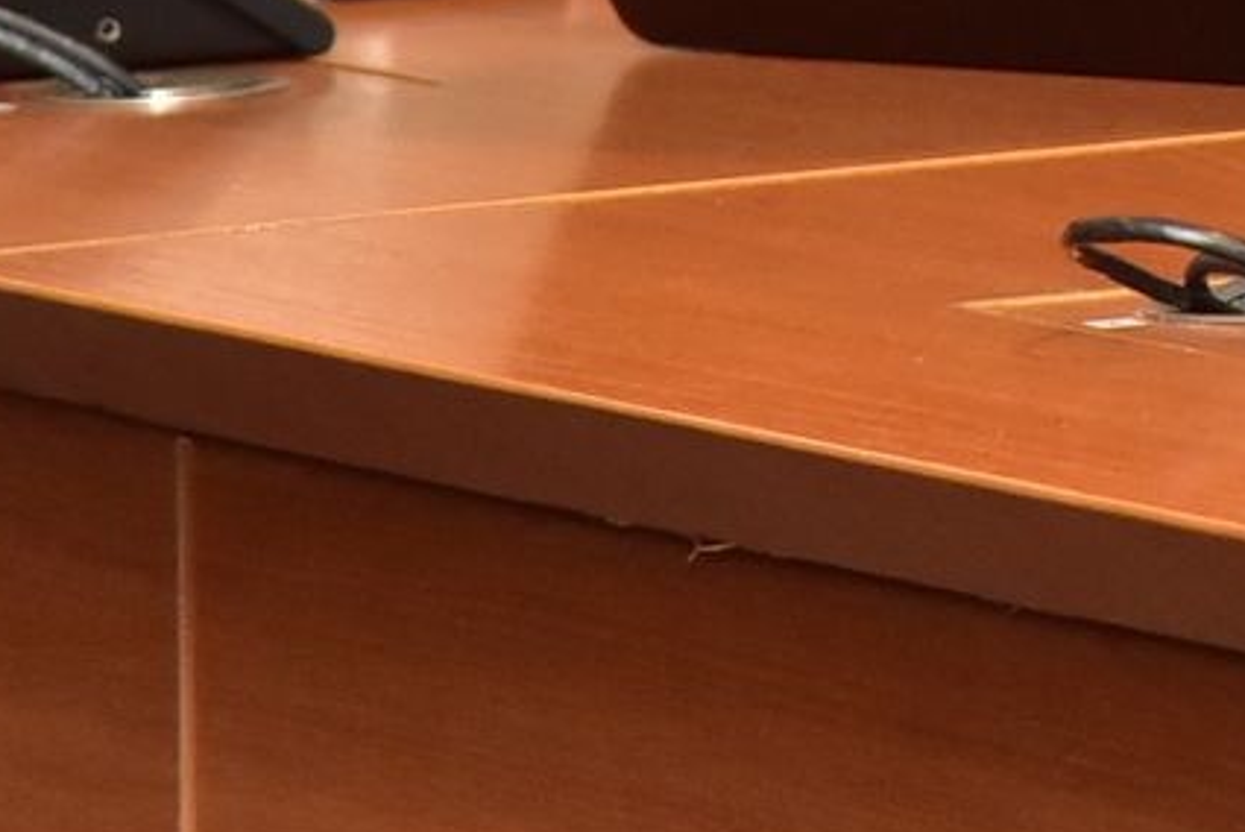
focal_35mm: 706
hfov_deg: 2.9
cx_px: 2780
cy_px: -1465
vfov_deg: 1.9
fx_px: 24432
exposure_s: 1/100
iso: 2000
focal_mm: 120
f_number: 5
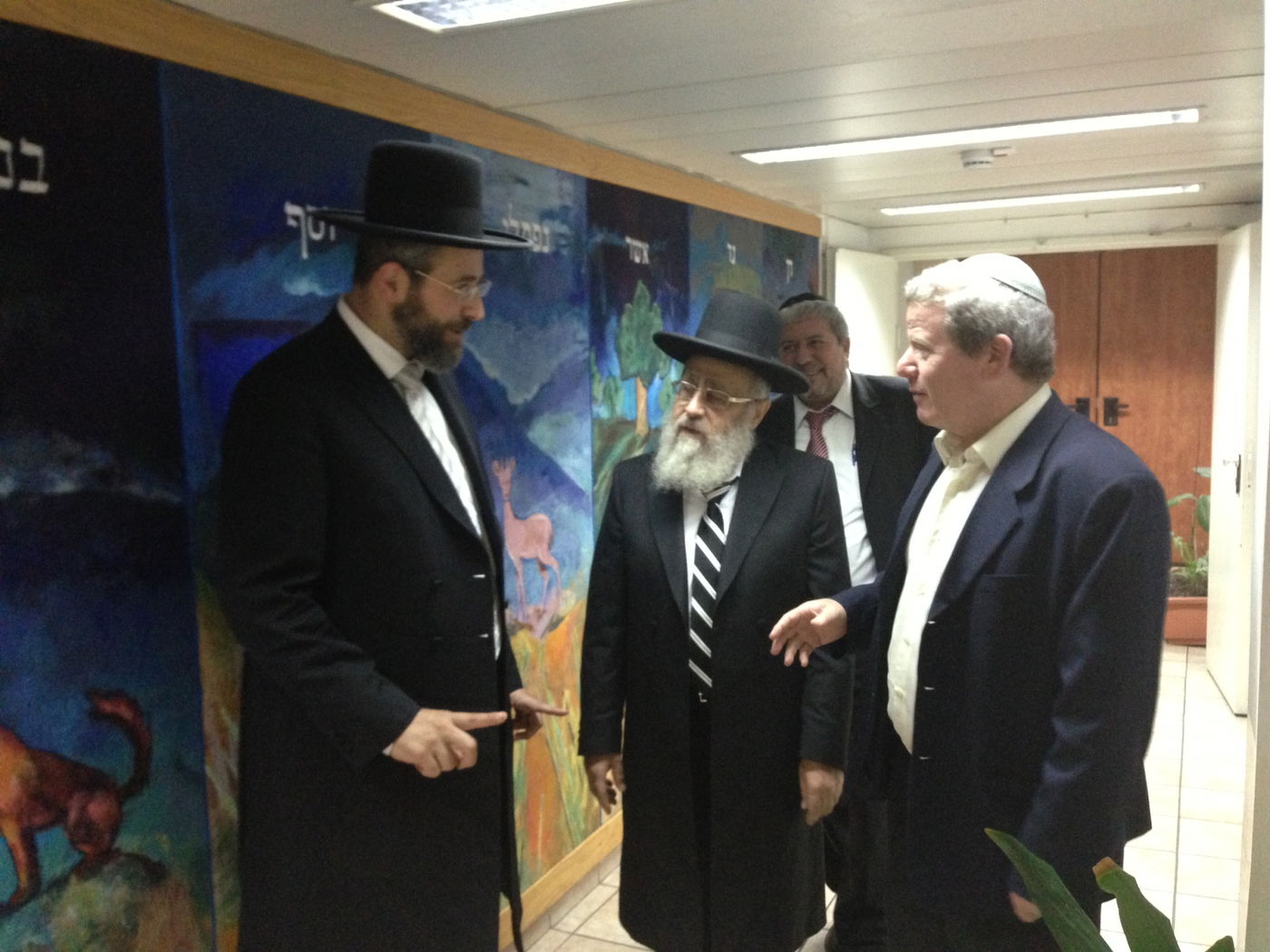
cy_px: 476
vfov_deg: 42.9
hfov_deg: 55.4
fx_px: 1211
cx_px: 635
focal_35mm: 33
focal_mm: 4.13
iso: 400
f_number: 2.4
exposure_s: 1/15
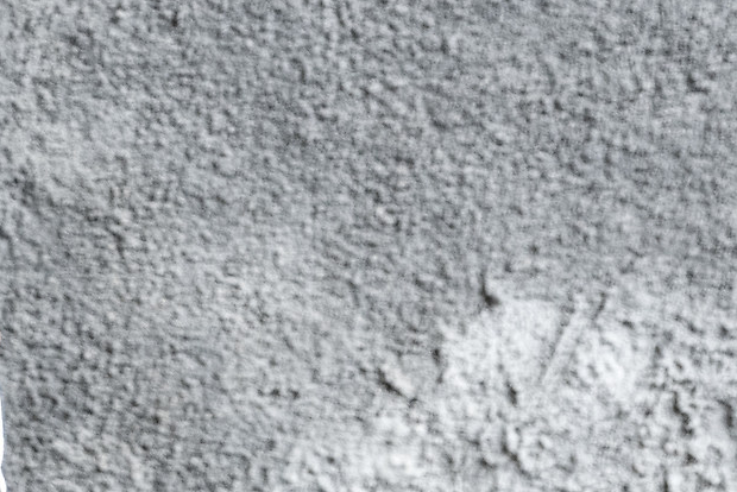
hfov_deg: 11.0
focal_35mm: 178
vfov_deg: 7.6
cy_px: -125
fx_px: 3646
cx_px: -449
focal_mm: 46
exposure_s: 1/1600
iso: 2500
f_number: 2.8
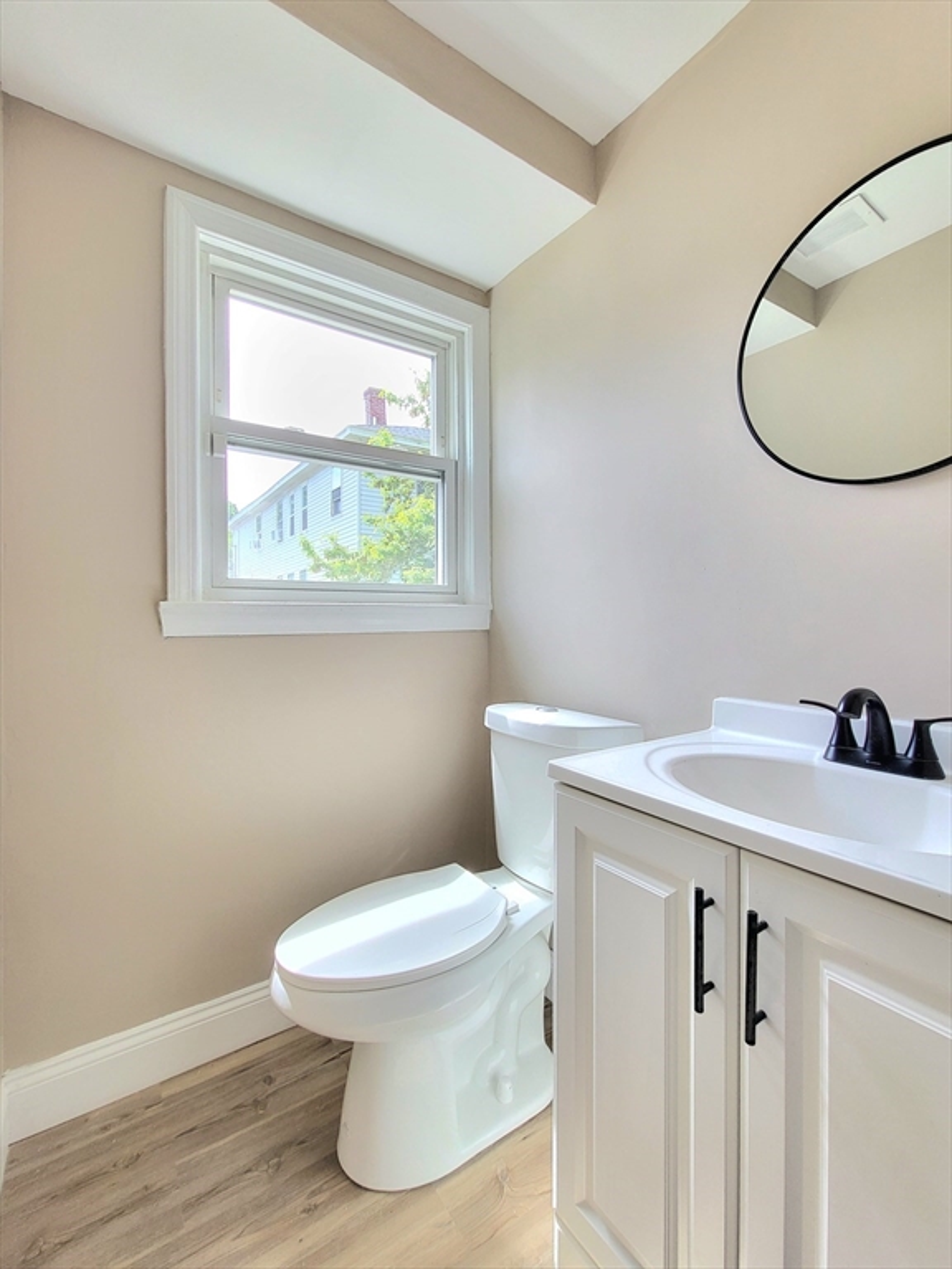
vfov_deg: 106.2
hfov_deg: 89.9
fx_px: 477
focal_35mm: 13
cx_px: 476
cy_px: 634
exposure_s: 1/60.2
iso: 64
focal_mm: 1.74
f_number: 2.2
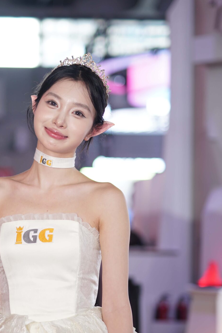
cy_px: 221
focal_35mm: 92
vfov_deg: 22.1
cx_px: 30
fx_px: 851
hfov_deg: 14.7
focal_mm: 50
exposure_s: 1/250
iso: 160
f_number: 1.4
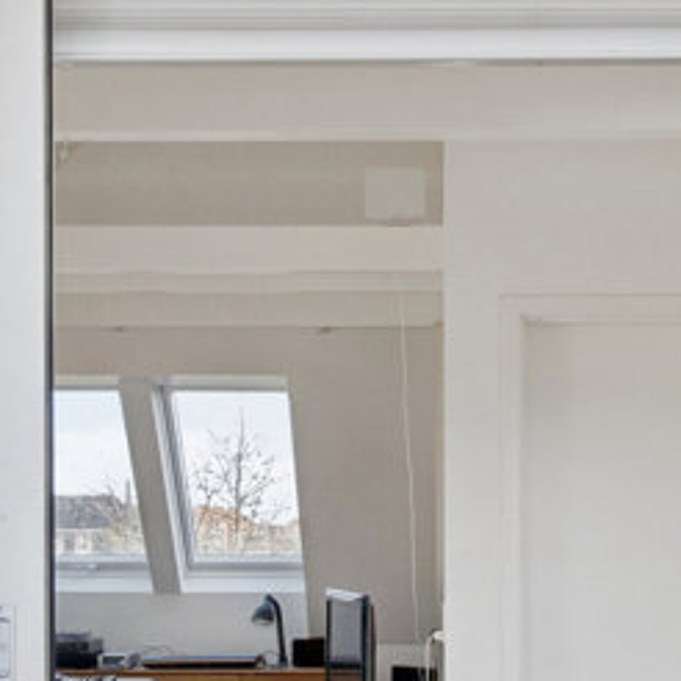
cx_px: 484
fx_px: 1536
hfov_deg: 24.8
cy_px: 545
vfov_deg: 24.6
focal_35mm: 69
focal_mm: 12
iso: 200
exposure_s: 1/100
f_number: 8
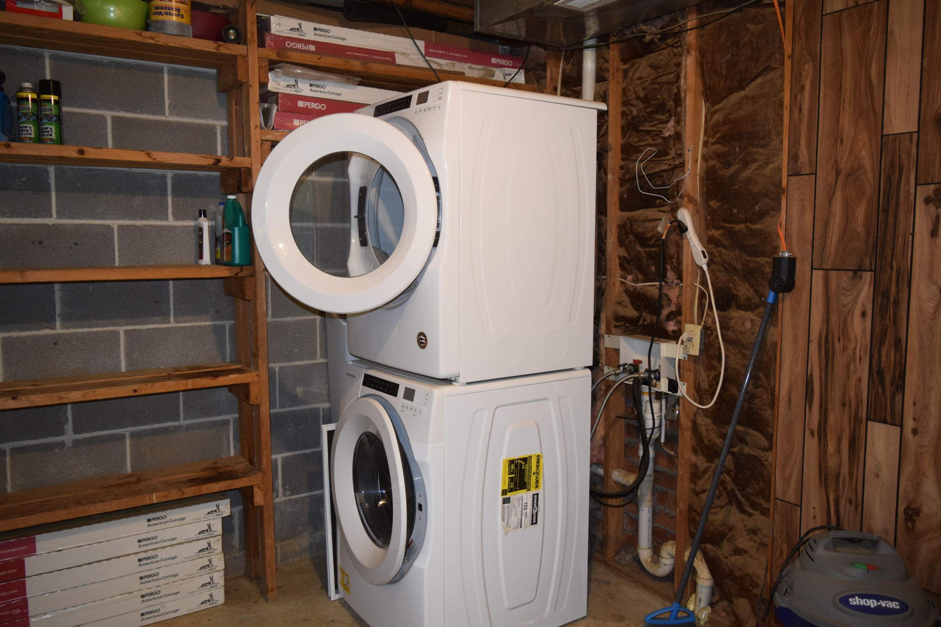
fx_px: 706
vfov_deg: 47.9
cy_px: 314
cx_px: 470
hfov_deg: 67.4
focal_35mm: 27
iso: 1600
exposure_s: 1/60
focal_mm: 18
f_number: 3.5
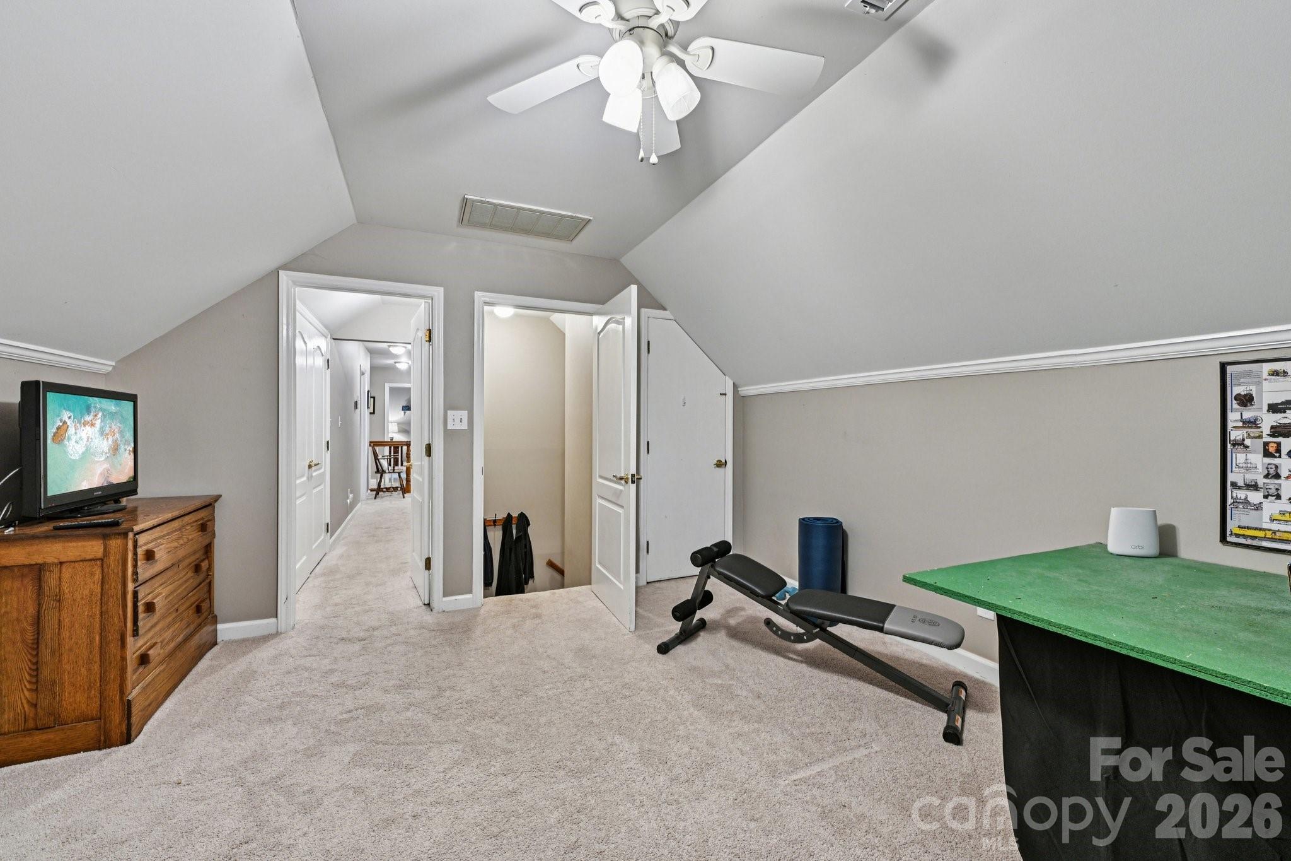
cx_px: 646
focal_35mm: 14
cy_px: 430
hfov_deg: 104.3
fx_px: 502
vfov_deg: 81.2
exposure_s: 1/4
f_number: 8
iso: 400
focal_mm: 14
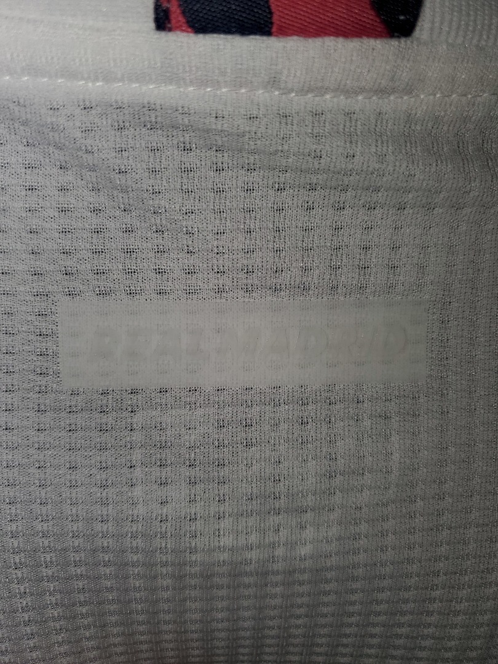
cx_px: 249
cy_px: 332
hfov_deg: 53.1
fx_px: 499
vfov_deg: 67.3
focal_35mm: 26
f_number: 1.5
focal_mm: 4.3
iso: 50
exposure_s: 1/5717
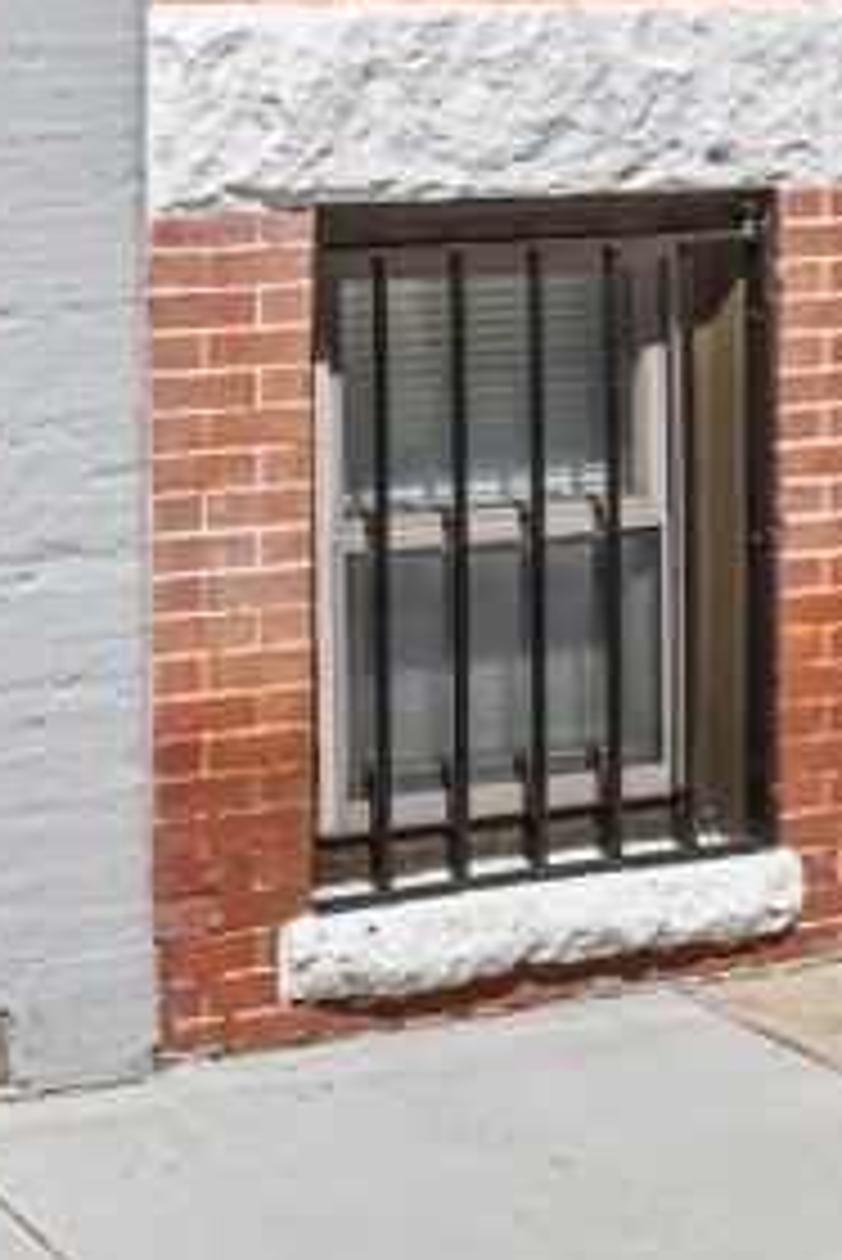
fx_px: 2453
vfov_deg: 24.6
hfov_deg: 16.5
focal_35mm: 70
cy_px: -441
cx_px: -639
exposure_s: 1/3200
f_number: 5
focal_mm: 11.5
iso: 400
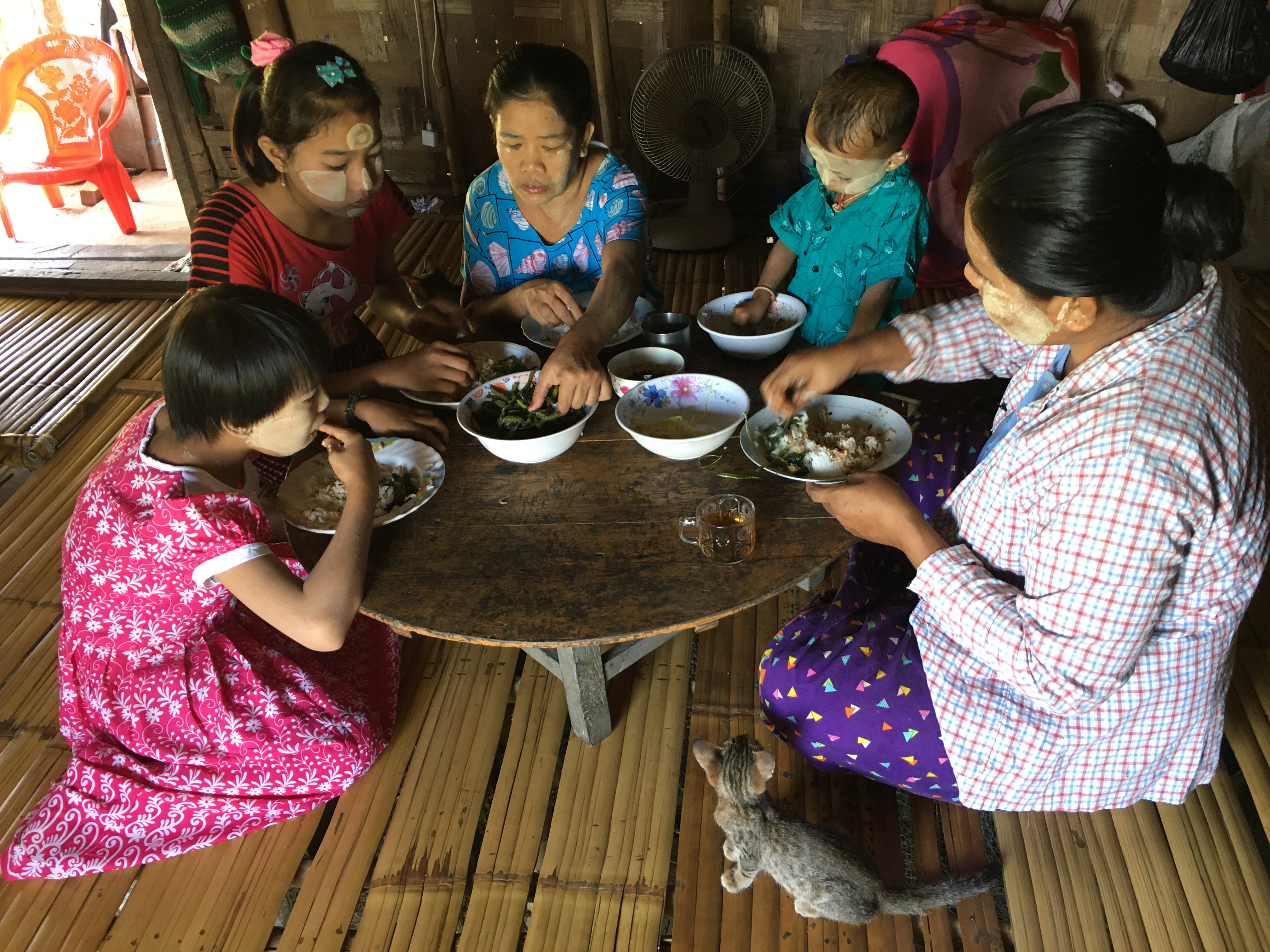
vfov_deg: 48.2
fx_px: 1064
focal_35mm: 29
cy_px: 476
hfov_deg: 61.7
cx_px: 635
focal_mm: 4.15
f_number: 2.2
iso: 125
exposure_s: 1/33
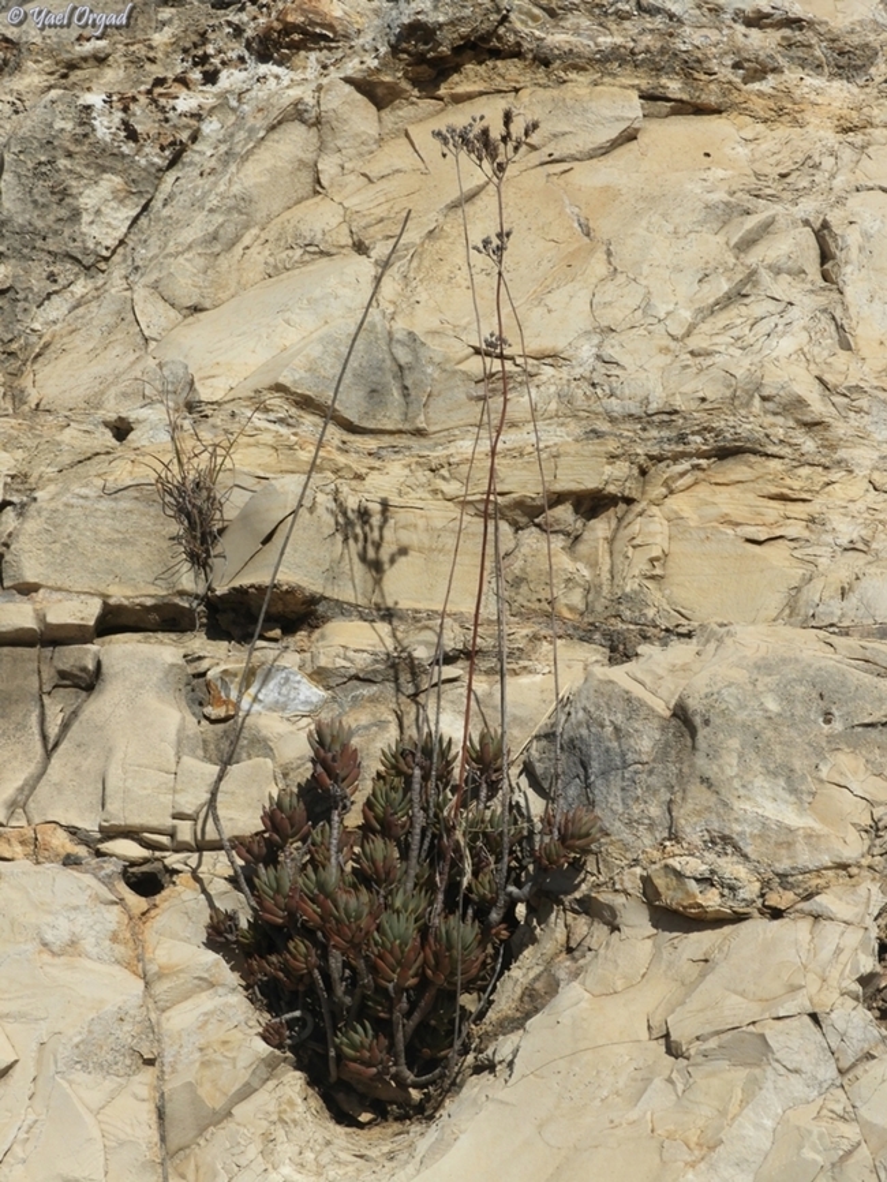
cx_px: 444
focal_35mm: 95
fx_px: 3244
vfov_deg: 20.6
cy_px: 591
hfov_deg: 15.6
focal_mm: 17
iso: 100
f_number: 6
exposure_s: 1/2000
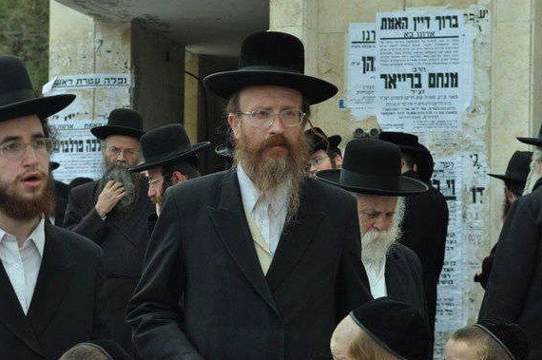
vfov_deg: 11.8
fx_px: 1740
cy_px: 205
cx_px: 223
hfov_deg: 17.7
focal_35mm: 116
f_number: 5.6
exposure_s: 1/400
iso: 500
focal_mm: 55
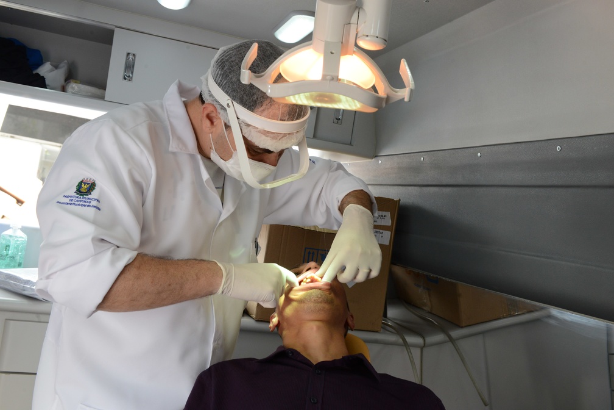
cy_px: 205
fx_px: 682
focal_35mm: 40
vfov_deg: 33.4
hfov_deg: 48.5
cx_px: 307
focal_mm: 40
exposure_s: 1/60
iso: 1600
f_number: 10
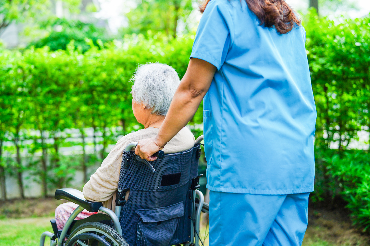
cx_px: 185
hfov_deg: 39.6
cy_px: 123
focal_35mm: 50
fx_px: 514
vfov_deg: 27.0
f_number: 2
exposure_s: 1/500
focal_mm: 50
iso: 100
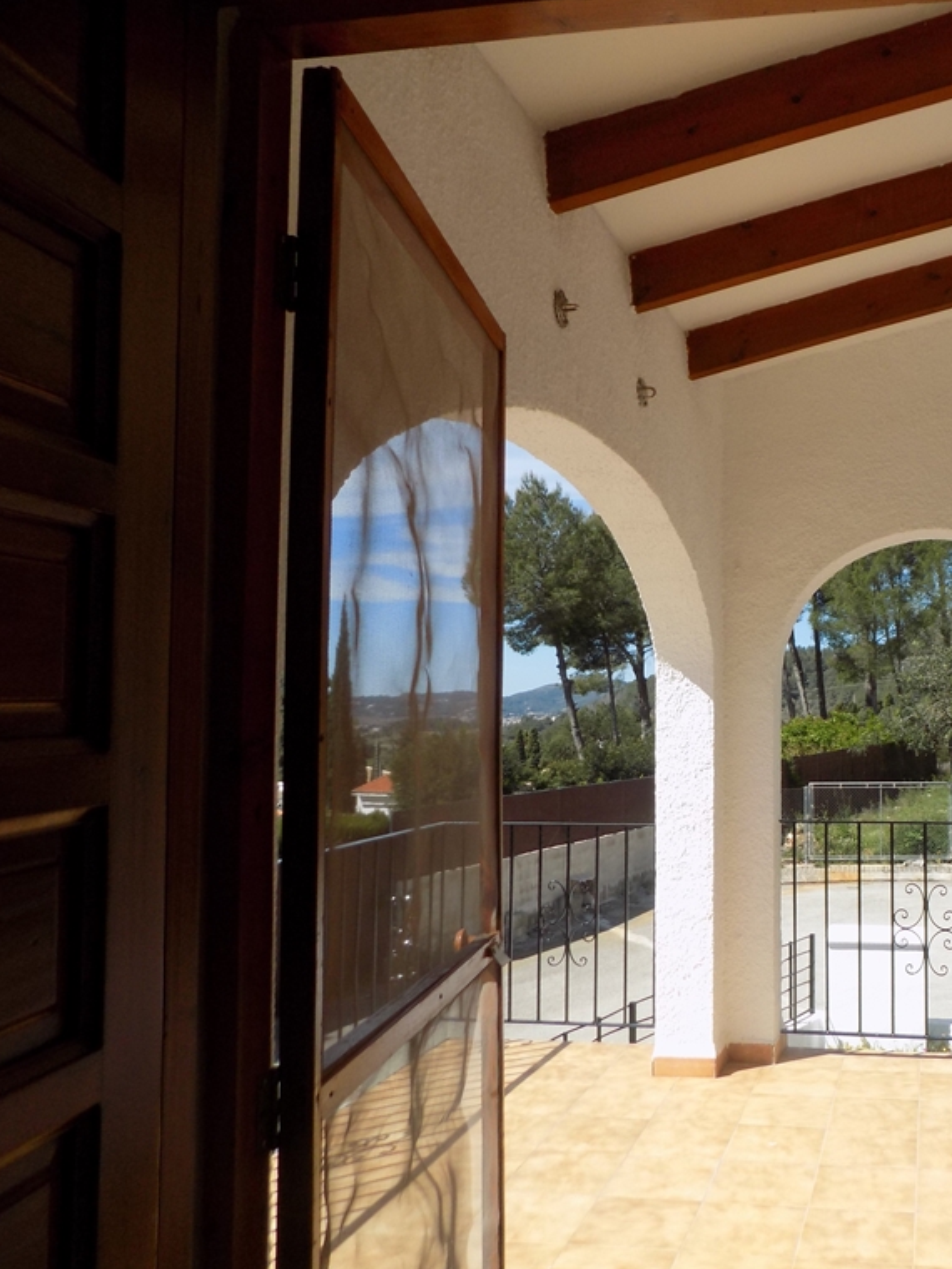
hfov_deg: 42.6
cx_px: 810
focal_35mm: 31
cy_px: 631
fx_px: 1137
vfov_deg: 58.4
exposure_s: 1/1250
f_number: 3.1
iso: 80
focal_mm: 4
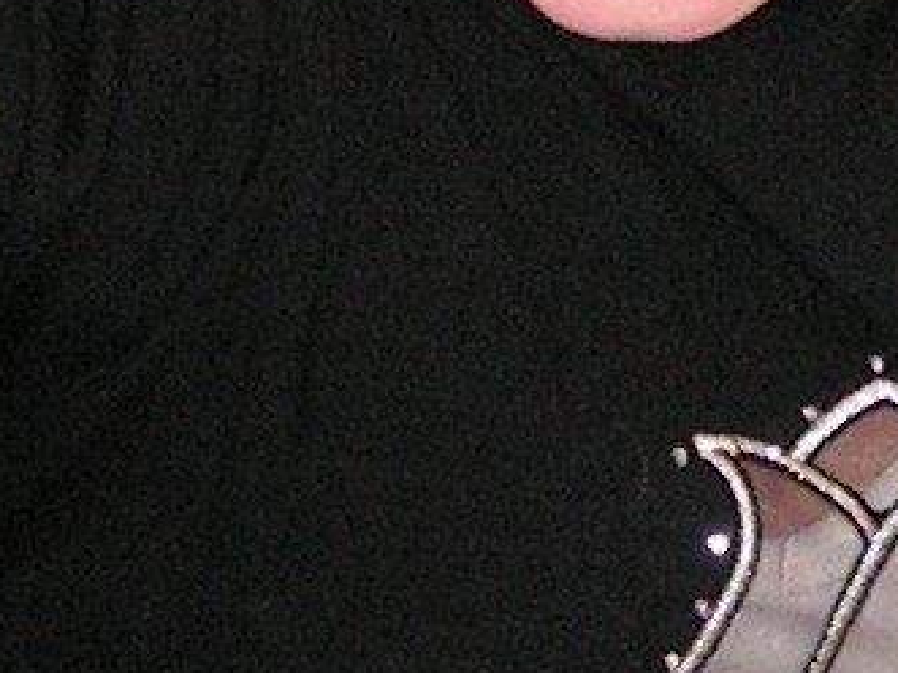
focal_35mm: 316
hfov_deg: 6.2
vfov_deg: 4.7
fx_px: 8195
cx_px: 971
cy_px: 437
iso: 200
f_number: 3.2
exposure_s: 1/60
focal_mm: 8.6
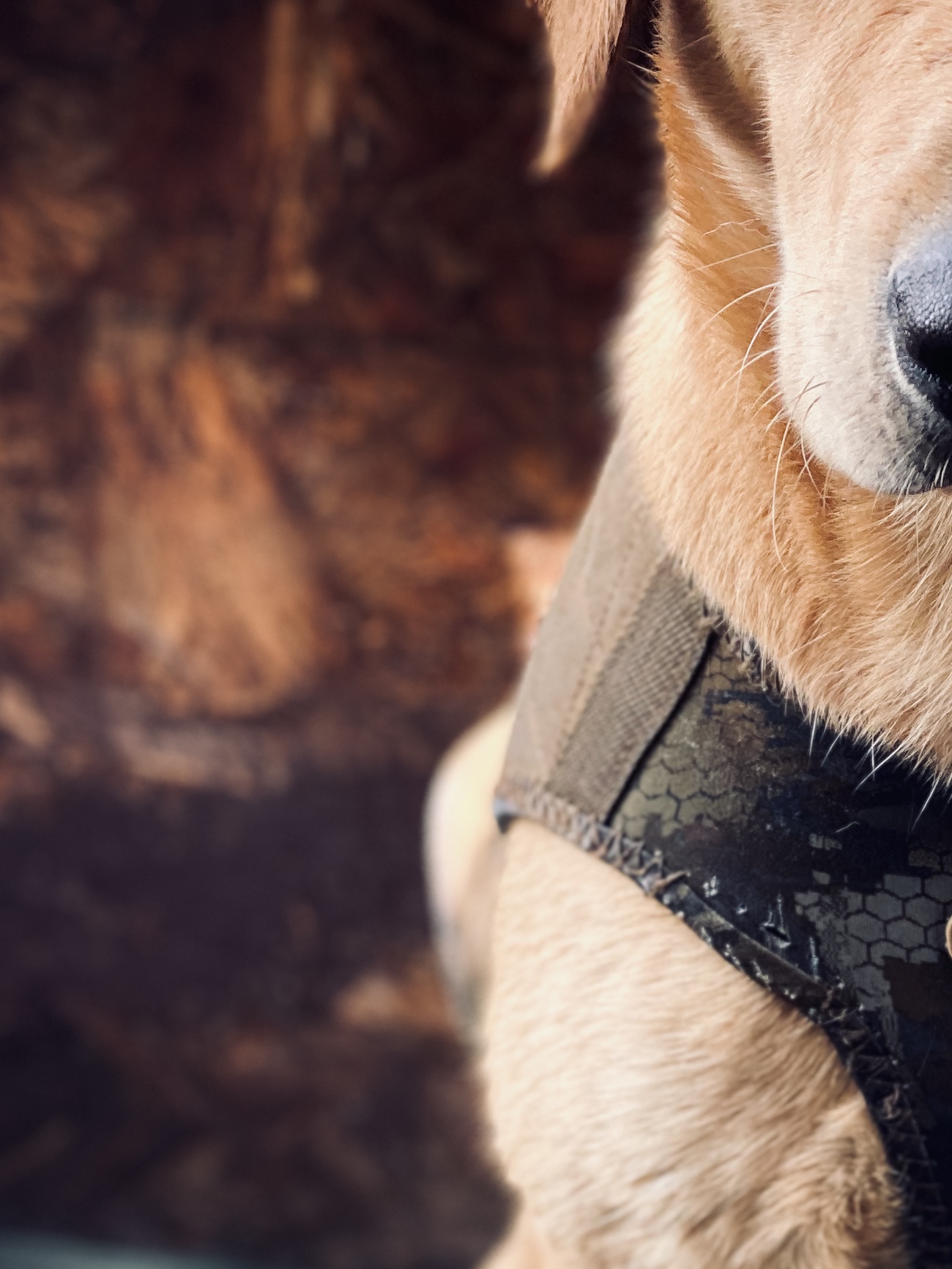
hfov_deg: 12.1
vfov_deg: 16.3
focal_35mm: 121
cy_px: 819
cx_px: 985
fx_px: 4436
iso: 40
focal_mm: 6
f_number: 2
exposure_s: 1/122
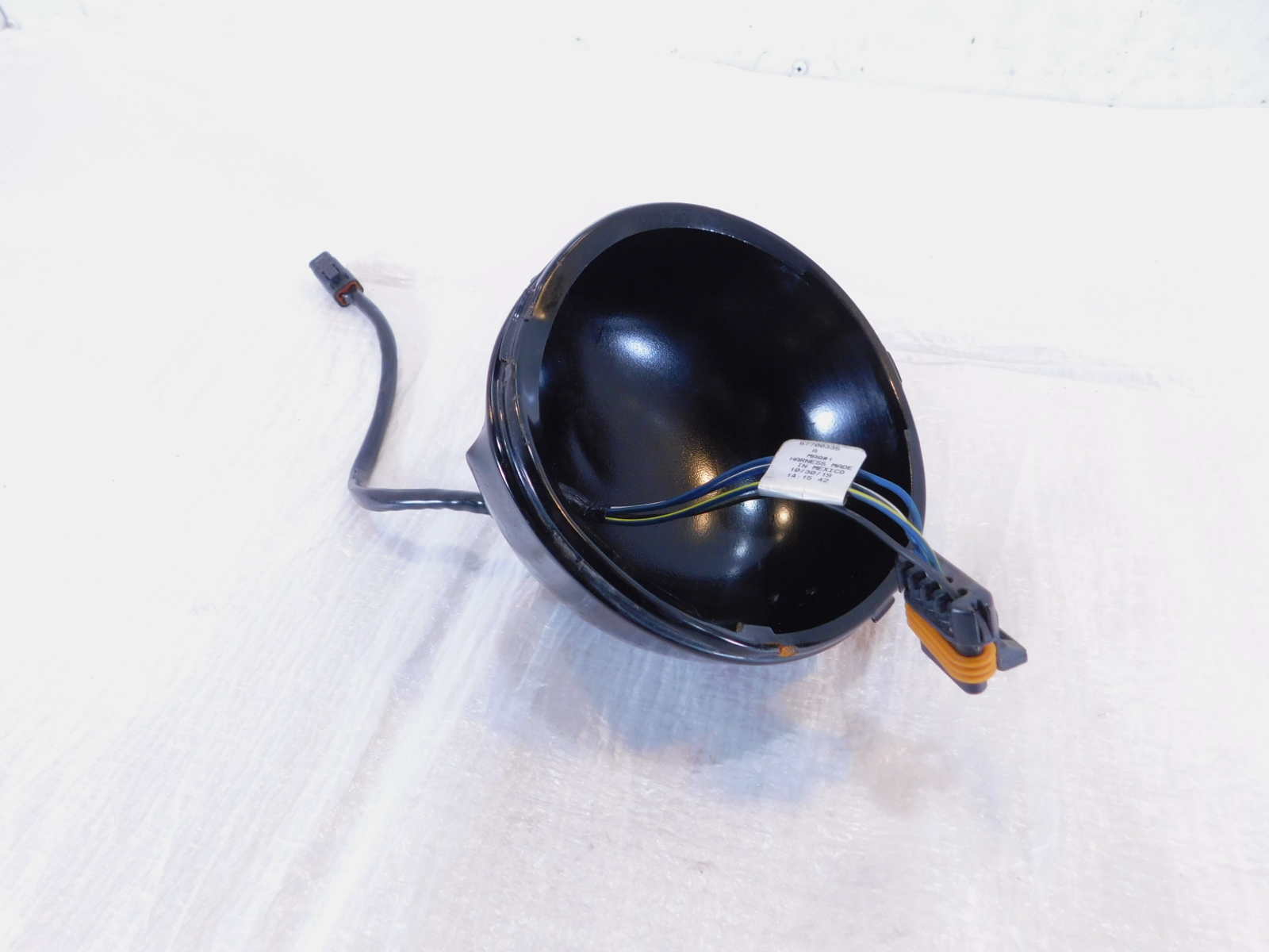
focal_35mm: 23
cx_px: 634
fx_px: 843
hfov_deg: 73.9
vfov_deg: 58.9
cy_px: 476
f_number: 3
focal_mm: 4
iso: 250
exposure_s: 1/30
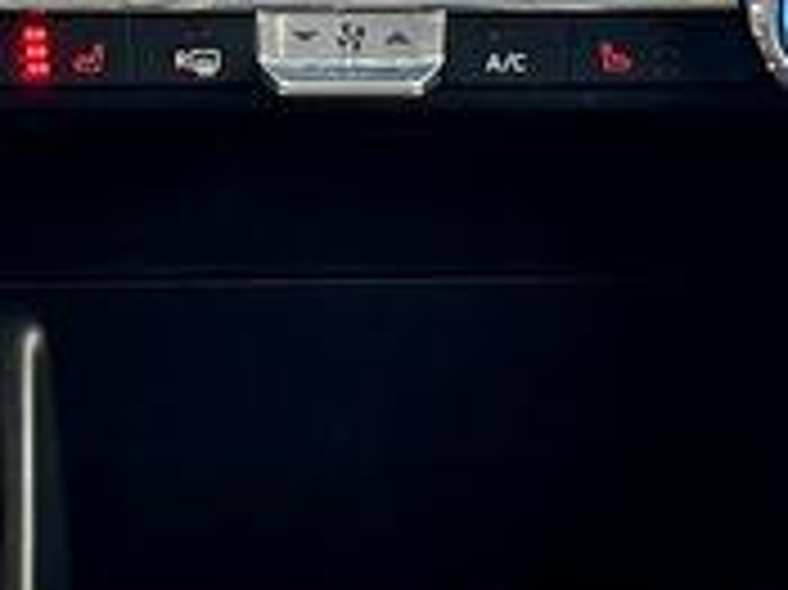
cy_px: -63
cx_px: 216
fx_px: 4004
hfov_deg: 11.2
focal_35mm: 176
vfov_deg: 8.4
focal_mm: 6.76
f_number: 1.78
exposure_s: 1/121
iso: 125
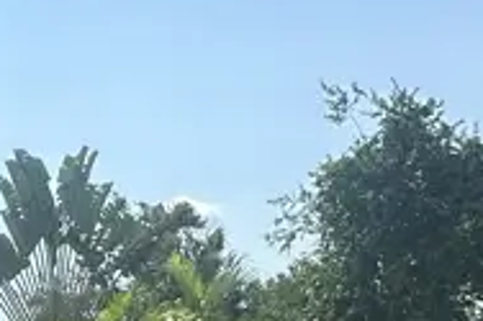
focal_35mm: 93
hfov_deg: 19.2
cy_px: 421
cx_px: -239
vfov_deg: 14.1
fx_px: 1247
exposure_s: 1/2020
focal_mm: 2.22
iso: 50
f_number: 2.2
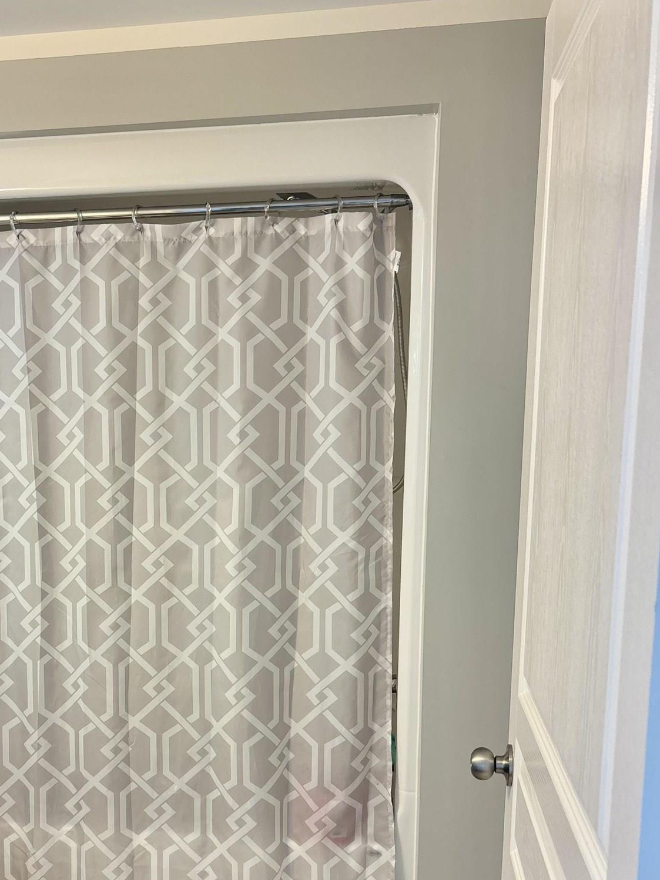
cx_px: 162
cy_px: 573
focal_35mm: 40
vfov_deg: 46.2
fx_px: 1017
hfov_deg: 35.1
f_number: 1.6
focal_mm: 5.96
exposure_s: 1/60
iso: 80
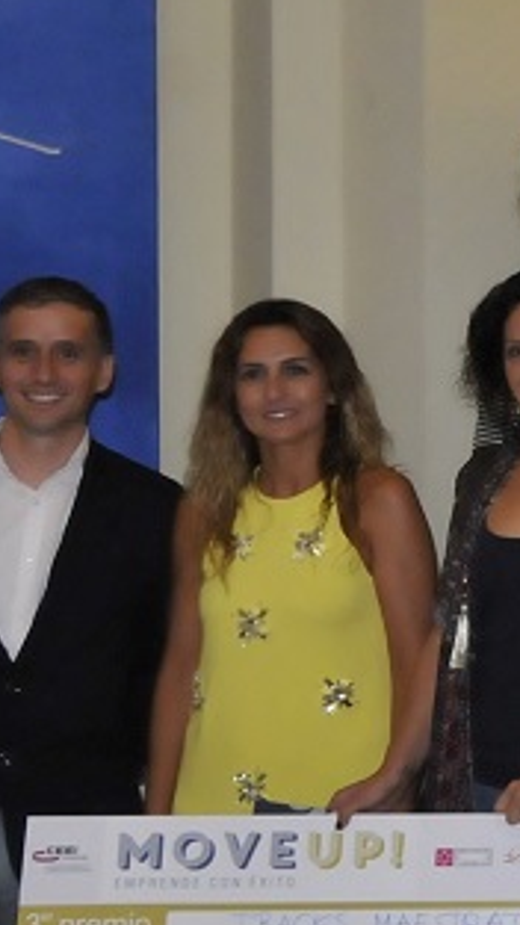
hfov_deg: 9.9
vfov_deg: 19.5
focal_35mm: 110
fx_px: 2697
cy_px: 418
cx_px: 1176
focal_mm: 22
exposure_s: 1/60
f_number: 6.3
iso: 2000
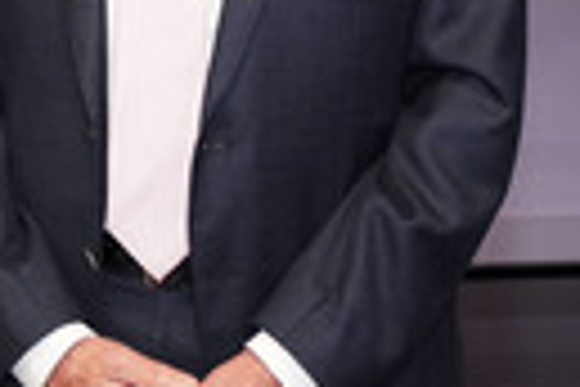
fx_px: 1804
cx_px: -133
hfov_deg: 17.3
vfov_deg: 11.8
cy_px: -148
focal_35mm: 112
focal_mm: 32
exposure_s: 1/160
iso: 2000
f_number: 5
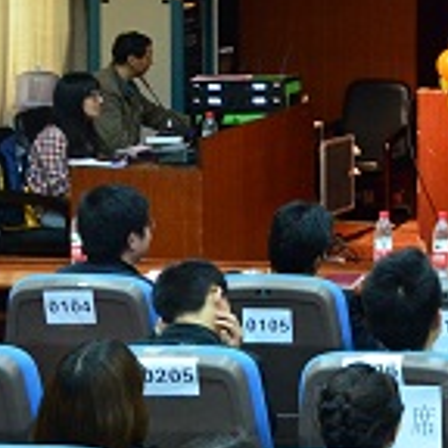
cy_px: 26
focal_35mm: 127
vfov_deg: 13.6
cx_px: 759
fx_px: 1860
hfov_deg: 12.7
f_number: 5.6
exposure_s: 1/25
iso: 2000
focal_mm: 24
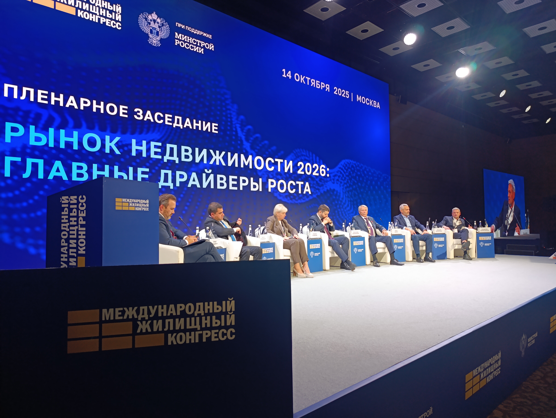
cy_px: 209
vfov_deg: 59.0
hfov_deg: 73.8
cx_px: 278
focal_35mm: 23
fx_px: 370
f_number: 1.6
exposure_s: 1/100
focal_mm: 6.14
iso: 500
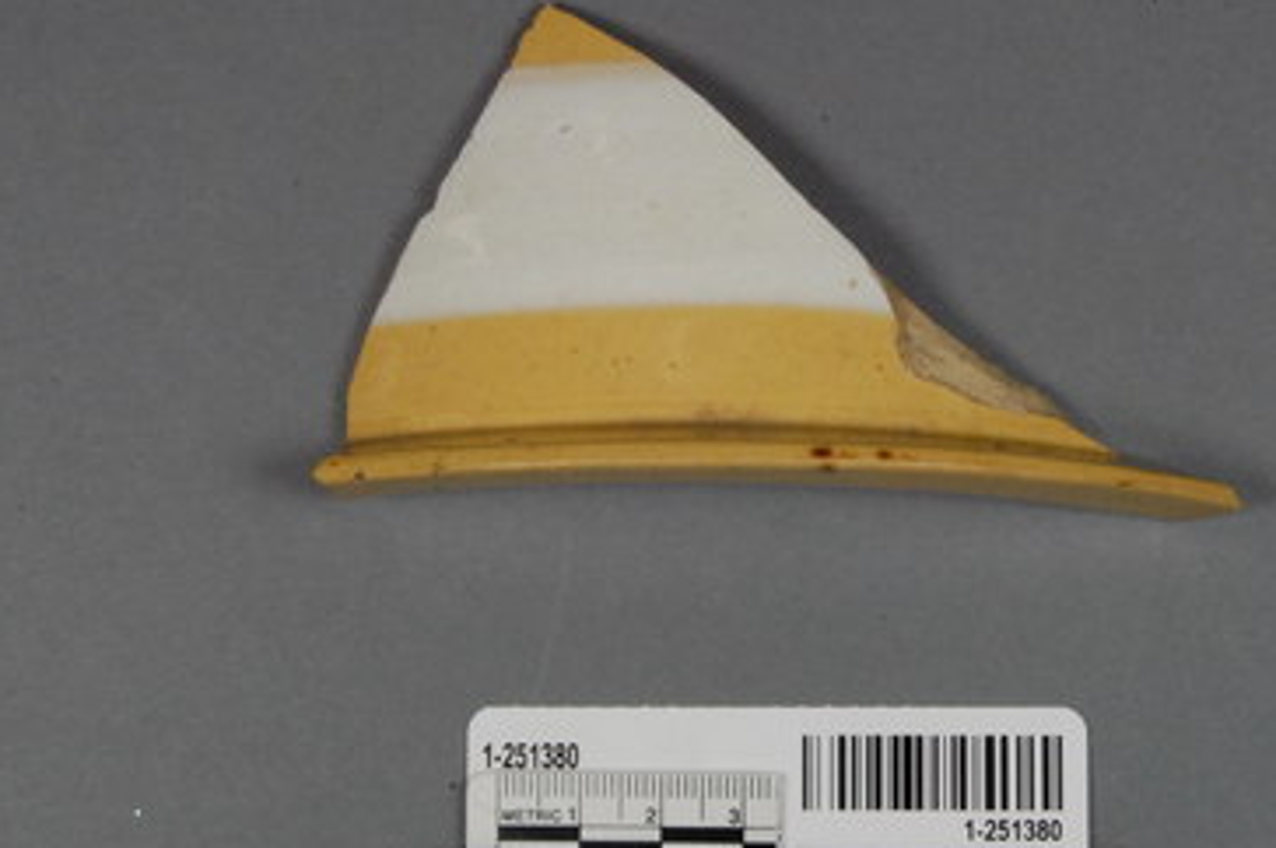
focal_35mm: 86
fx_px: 3045
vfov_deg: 15.9
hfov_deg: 23.6
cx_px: 755
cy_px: 461
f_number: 25
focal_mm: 38
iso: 1600
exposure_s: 1/40
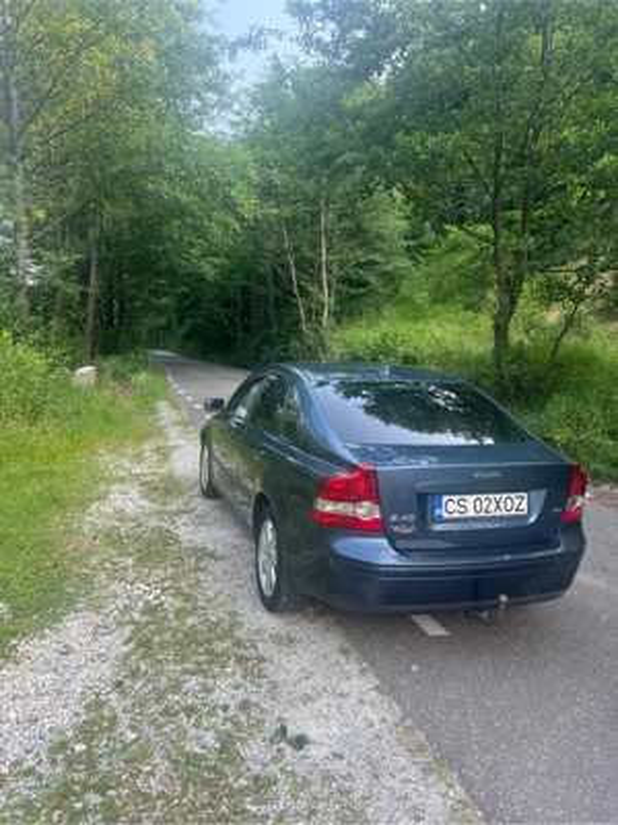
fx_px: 619
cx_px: 309
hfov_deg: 53.1
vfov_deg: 67.3
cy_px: 412
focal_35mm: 26
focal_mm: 5.7
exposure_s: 1/339
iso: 50
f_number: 1.5
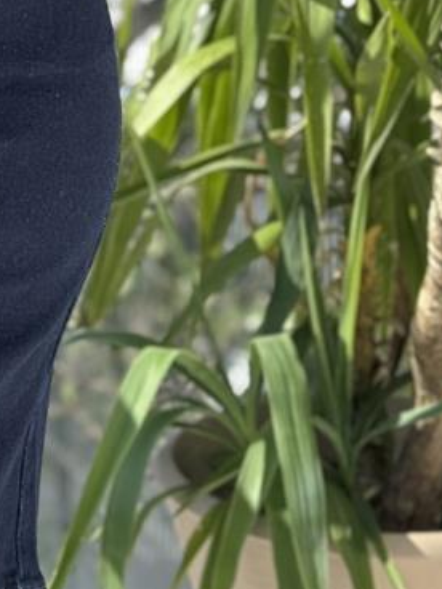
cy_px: -305
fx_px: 2962
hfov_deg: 8.4
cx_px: -119
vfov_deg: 10.9
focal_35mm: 174
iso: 64
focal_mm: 6.76
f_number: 1.78
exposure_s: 1/1043
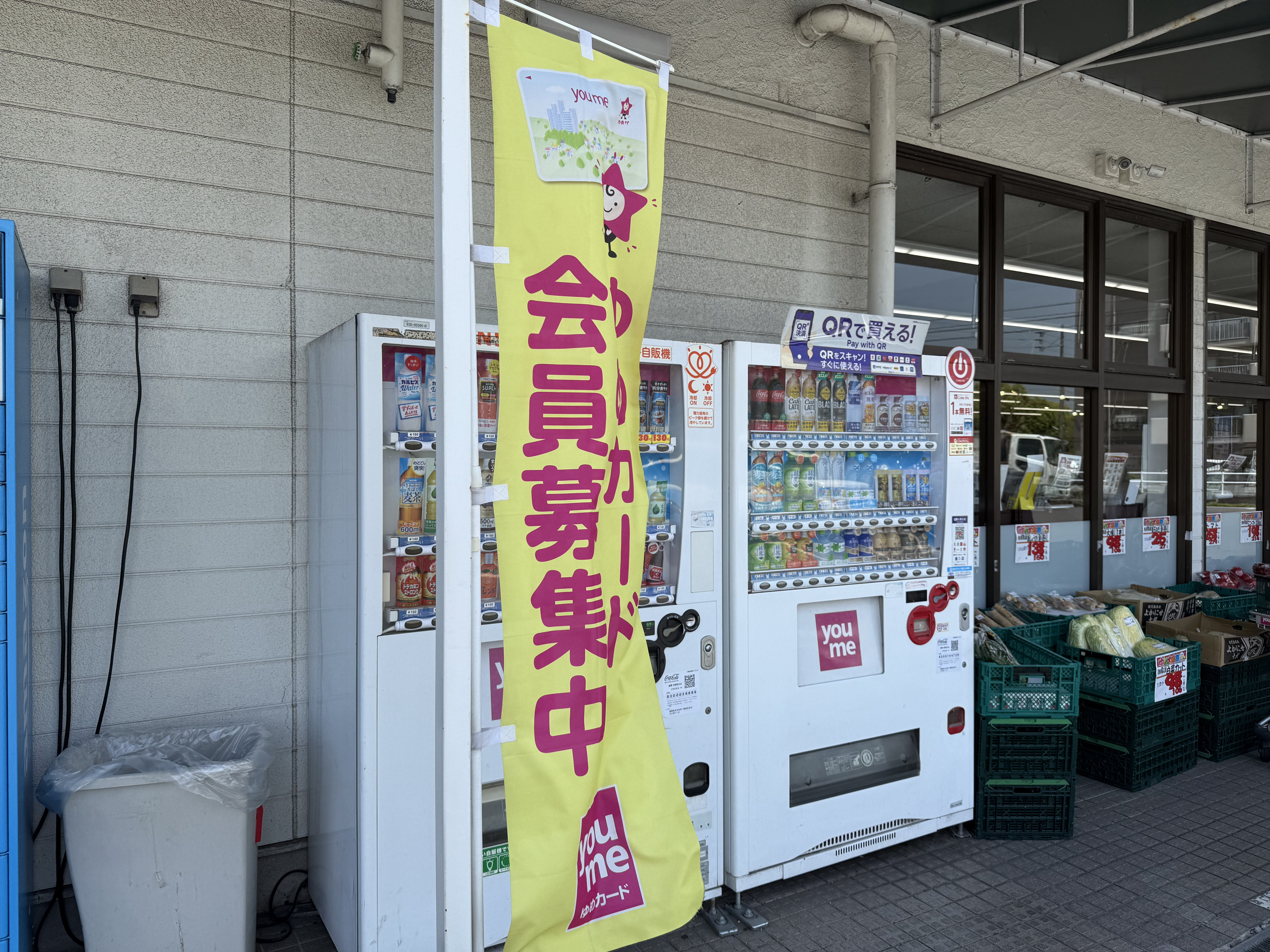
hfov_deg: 71.6
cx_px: 635
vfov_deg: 56.8
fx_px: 881
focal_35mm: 24
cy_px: 476
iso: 80
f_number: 1.78
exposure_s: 1/2053
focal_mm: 6.76
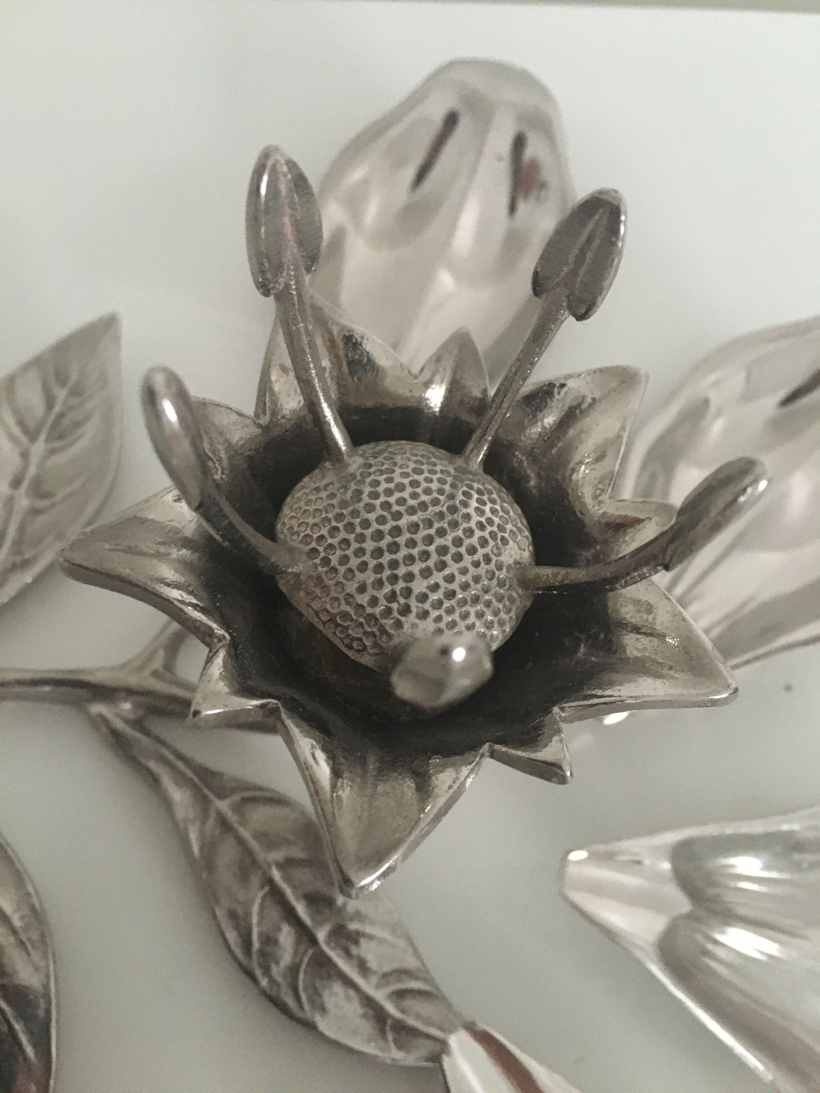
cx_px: 410
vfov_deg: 61.7
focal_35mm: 29
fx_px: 916
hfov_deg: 48.2
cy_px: 546
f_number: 2.2
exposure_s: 1/17
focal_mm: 4.15
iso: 250
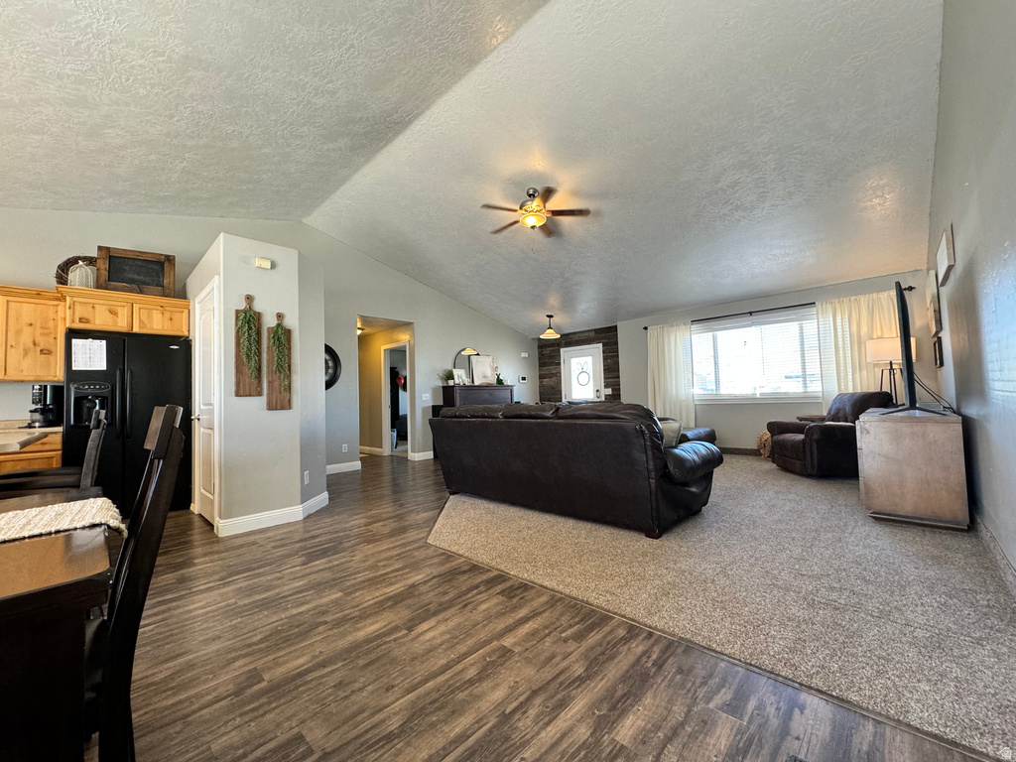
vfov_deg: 85.7
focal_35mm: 14
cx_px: 508
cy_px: 381
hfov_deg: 102.1
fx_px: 411
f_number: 2.2
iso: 250
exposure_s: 1/120
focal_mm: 2.22
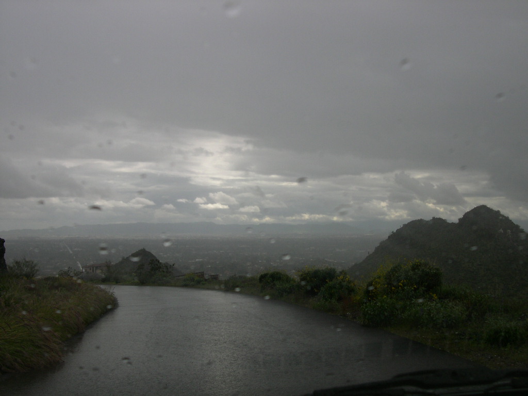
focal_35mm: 38
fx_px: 580
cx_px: 264
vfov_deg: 37.7
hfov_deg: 49.0
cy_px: 198
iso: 100
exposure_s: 1/156
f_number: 7.6
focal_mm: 8
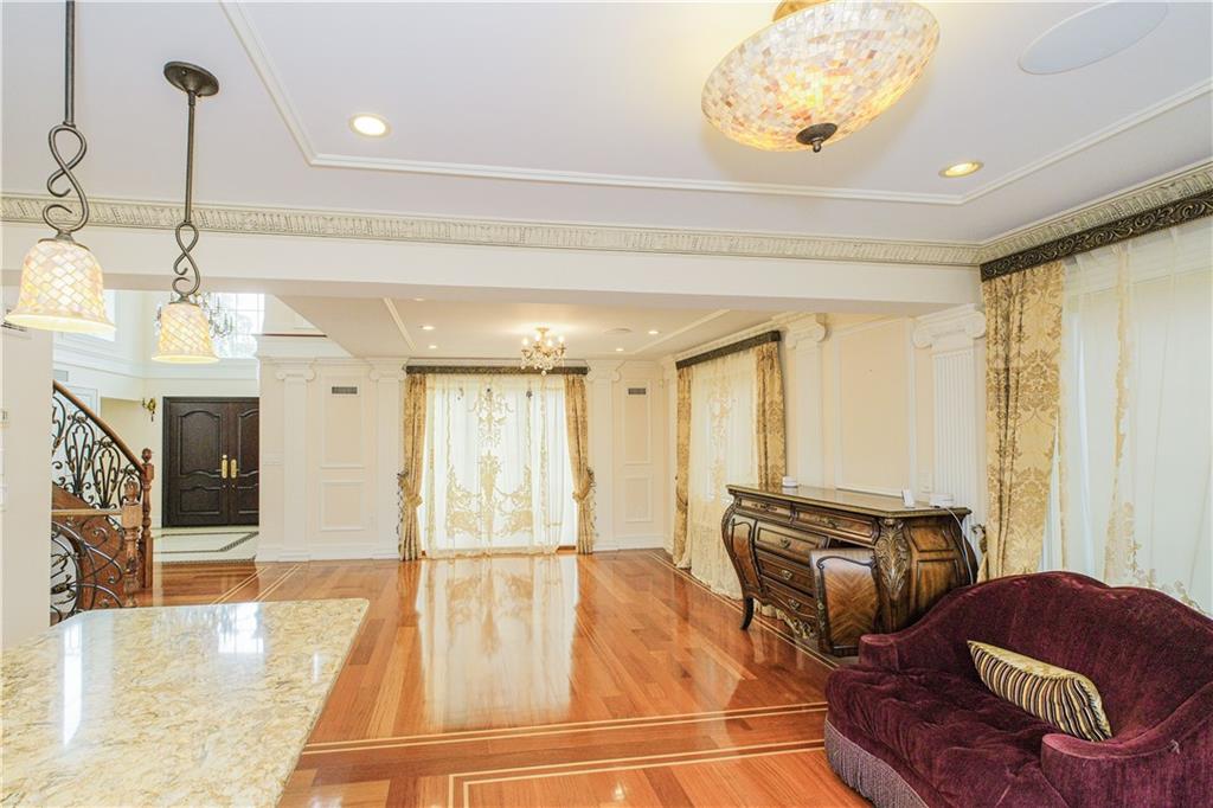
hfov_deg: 100.4
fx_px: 505
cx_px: 606
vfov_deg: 77.3
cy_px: 404
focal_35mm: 15
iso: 800
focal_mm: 10
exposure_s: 1/60
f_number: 8
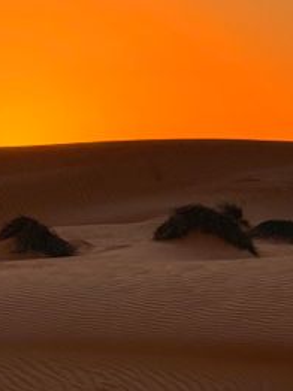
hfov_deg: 6.3
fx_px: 2661
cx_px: 75
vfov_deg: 8.4
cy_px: 310
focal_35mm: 236
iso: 32
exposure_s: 1/421
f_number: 2.8
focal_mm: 9
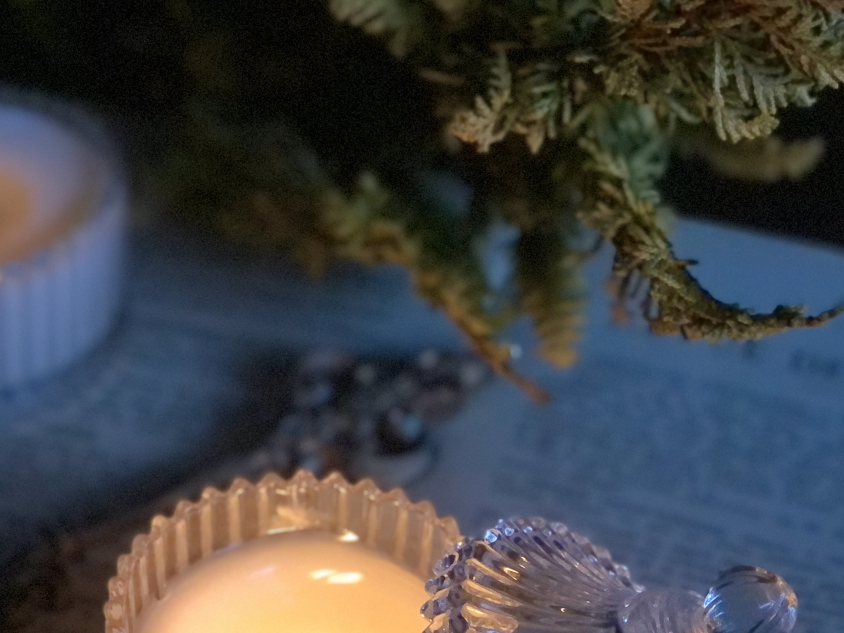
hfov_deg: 18.4
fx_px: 2585
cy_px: 437
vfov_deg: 13.9
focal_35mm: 106
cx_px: 223
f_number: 2.8
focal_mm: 6.6
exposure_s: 1/30
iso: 250
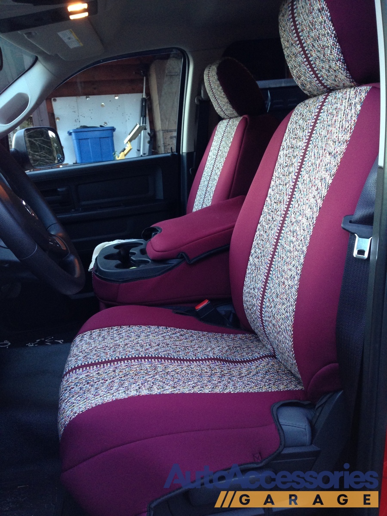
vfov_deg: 55.4
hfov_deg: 42.9
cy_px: 258
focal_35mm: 33
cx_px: 194
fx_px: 492
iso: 125
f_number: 2.4
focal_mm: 4.12
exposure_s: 1/20
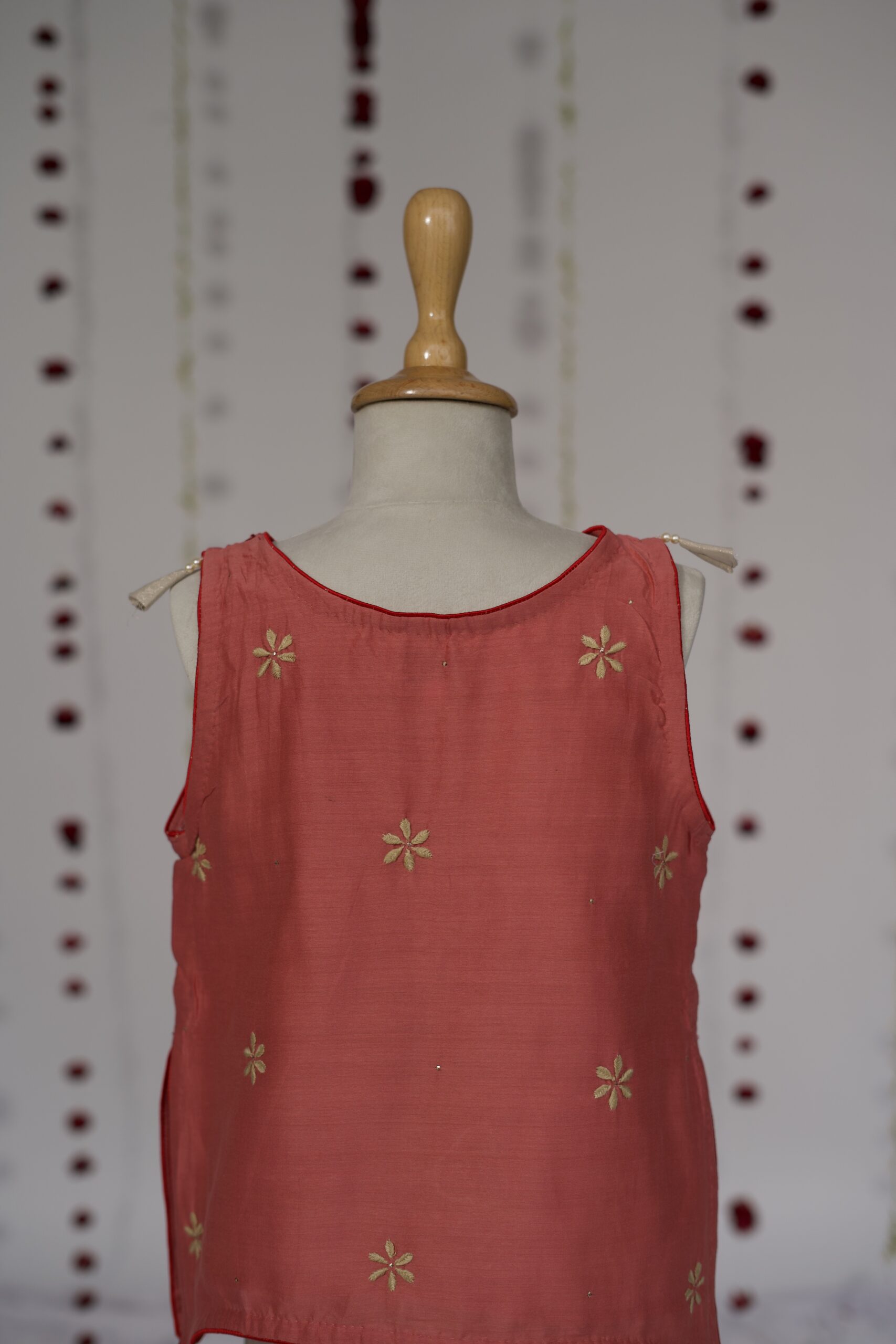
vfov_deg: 39.6
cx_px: 448
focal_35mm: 50
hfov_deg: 27.0
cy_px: 672
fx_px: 1866
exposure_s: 1/250
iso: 160
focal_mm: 50
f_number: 2.8
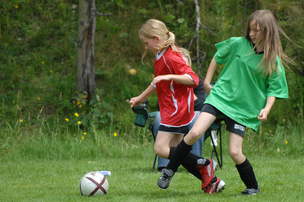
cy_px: 101
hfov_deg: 5.1
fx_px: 3418
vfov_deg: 3.4
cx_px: 152
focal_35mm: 405
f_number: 5.6
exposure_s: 1/1250
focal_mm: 270
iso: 400
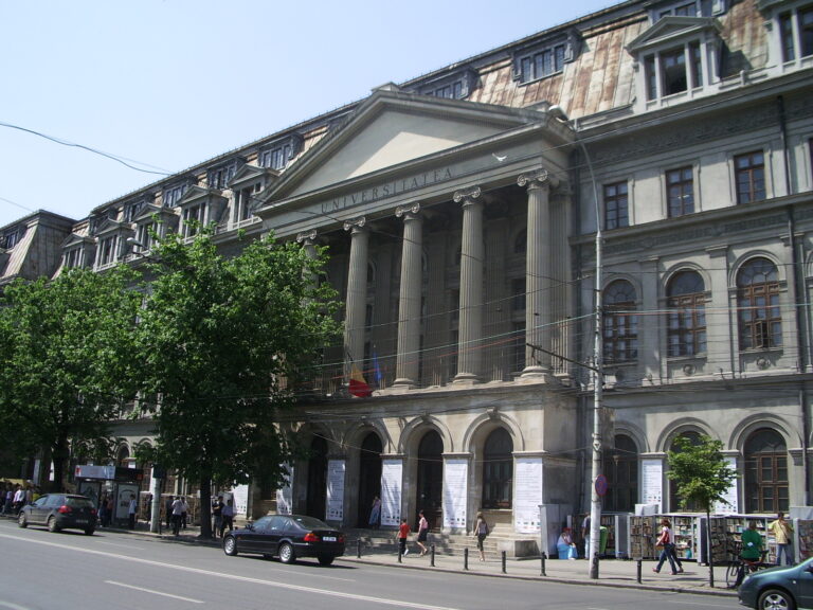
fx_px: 822
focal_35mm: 35
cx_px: 406
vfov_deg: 40.7
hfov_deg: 52.6
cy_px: 305
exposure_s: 1/500
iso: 100
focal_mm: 5.8
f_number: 4.3
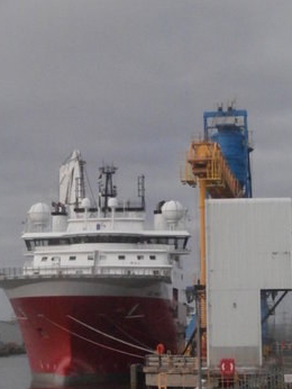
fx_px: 1427
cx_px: 138
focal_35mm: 127
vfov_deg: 15.5
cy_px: 188
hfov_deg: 11.7
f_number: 14
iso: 1600
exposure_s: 1/500
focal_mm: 19.54
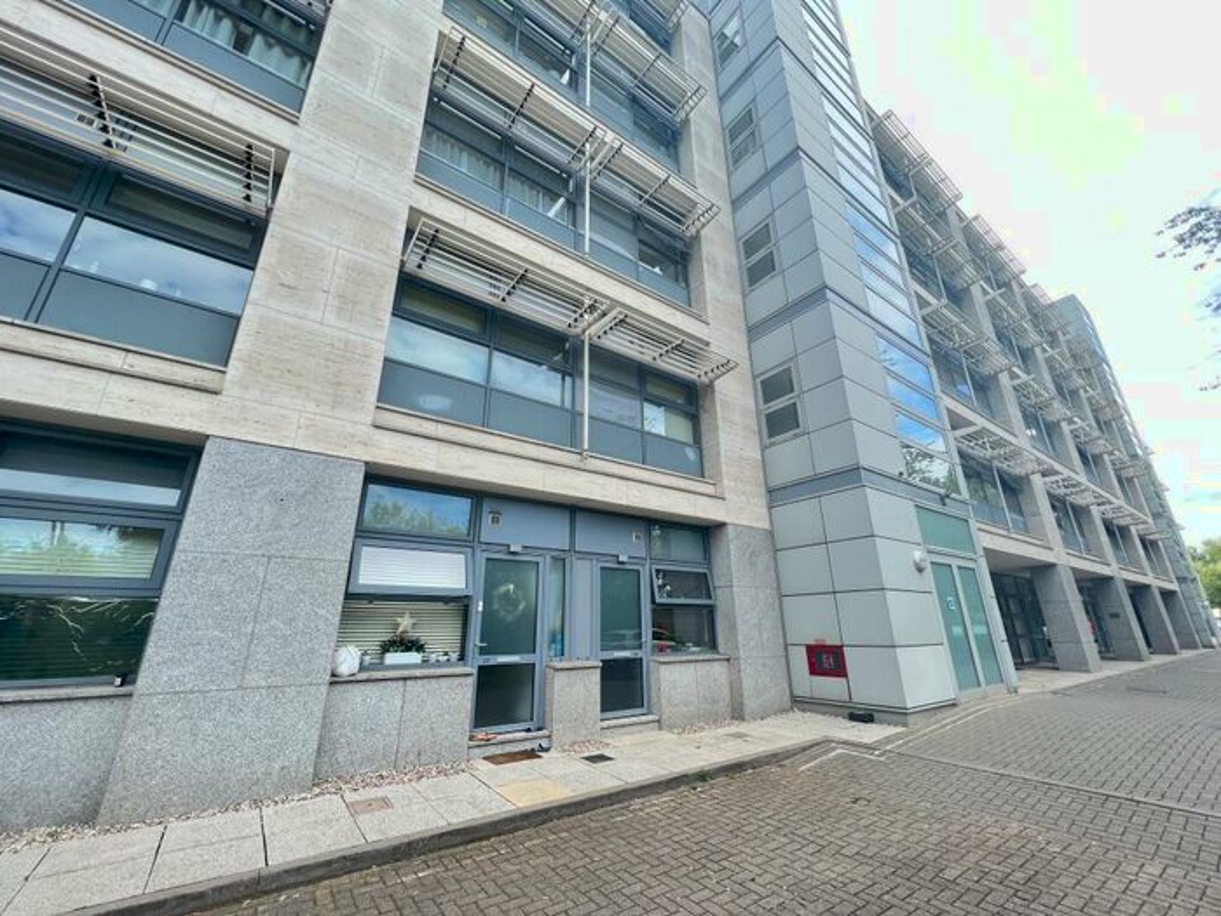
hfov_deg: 106.2
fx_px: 459
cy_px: 458
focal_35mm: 13
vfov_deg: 89.9
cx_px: 610
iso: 32
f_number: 1.8
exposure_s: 1/185
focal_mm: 1.57
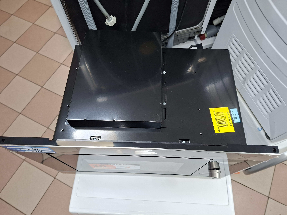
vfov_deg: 58.9
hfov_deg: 73.9
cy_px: 108
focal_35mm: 23
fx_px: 191
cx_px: 144
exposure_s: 1/50
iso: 200
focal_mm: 5.54
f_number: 1.8
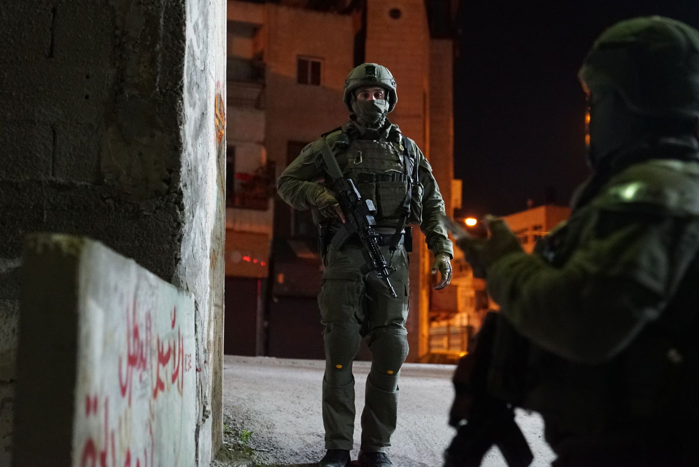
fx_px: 1049
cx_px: 350
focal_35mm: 54
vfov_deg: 25.1
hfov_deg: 36.9
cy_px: 234
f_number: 2.8
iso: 12800
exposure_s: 1/80
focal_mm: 54
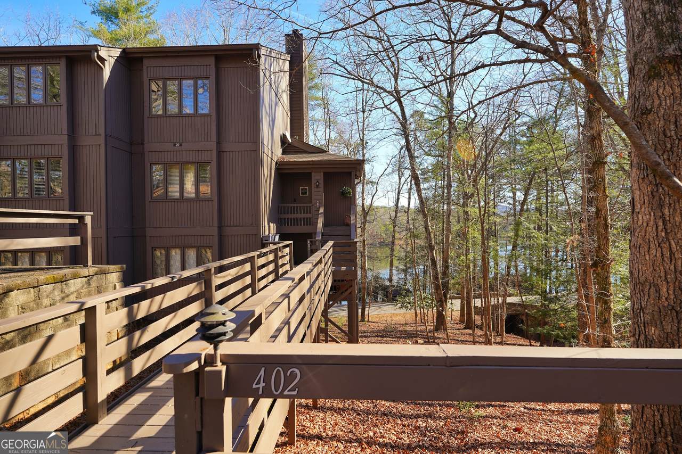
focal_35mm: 19
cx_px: 341
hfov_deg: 88.1
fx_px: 352
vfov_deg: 65.6
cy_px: 227
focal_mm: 18.6
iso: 100
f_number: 4.5
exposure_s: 1/160
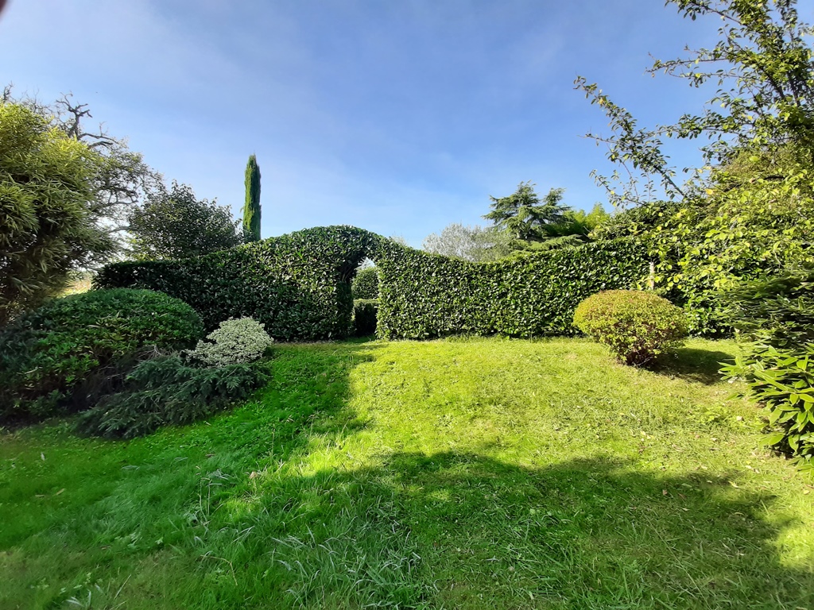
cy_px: 305
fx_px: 306
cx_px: 407
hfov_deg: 106.2
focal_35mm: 13
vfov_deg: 89.9
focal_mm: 1.42
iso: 40
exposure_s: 1/575
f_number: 2.2
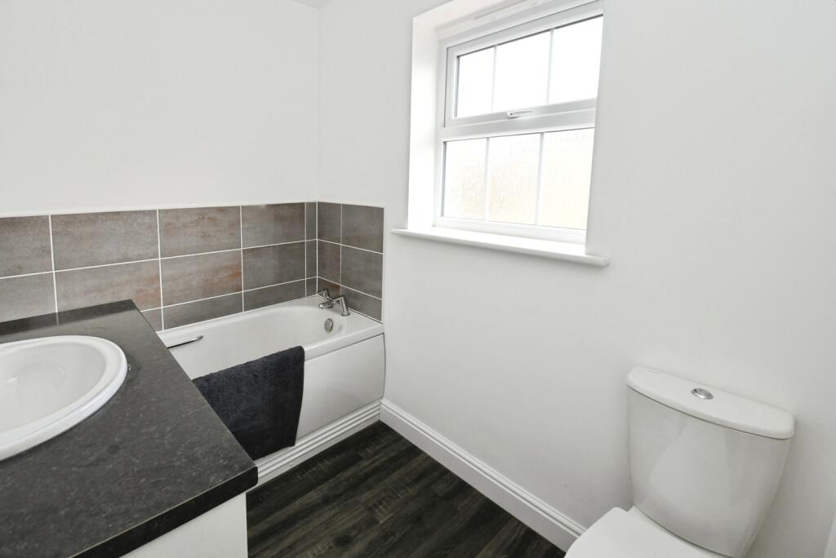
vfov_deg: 77.4
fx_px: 349
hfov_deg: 100.4
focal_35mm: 15
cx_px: 418
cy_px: 279
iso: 800
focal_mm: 10
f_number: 7.1
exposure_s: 1/60
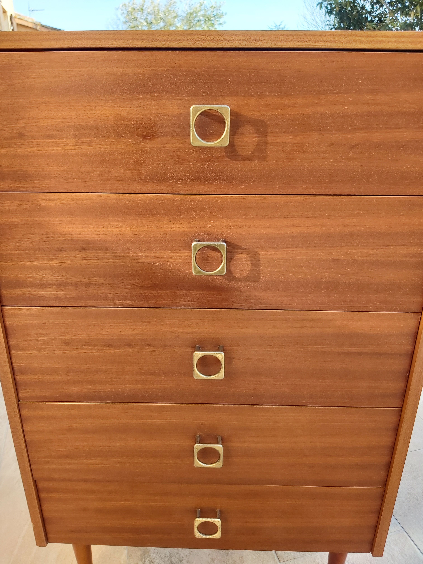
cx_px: 212
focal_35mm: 26
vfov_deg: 67.3
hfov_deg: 53.1
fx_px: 424
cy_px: 282
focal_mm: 3.92
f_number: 1.7
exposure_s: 1/192
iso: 64
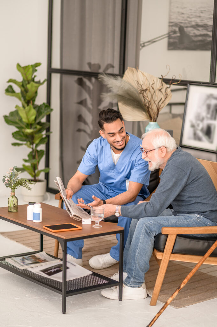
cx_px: 108
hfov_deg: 16.0
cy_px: 164
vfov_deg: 23.9
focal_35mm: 85
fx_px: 770
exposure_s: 1/400
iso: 200
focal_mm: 85
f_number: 2.2
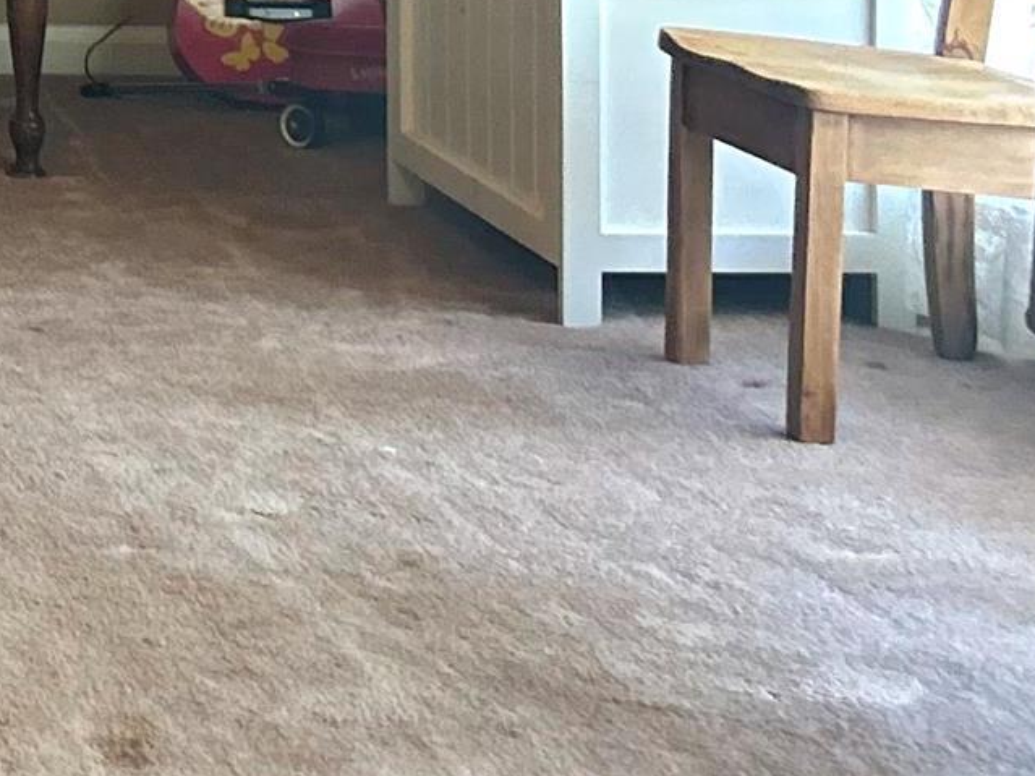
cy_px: -567
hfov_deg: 13.9
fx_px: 3737
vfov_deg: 11.1
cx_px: -865
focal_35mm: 125
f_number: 1.5
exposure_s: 1/60
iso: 200
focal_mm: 5.7
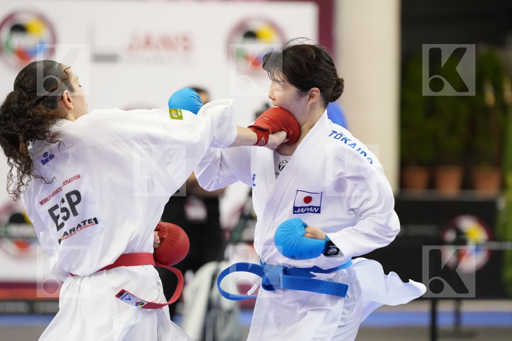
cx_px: 256
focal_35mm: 259
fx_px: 3683
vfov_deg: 5.3
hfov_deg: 8.0
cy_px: 170
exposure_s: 1/1000
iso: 4000
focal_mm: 173
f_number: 2.8
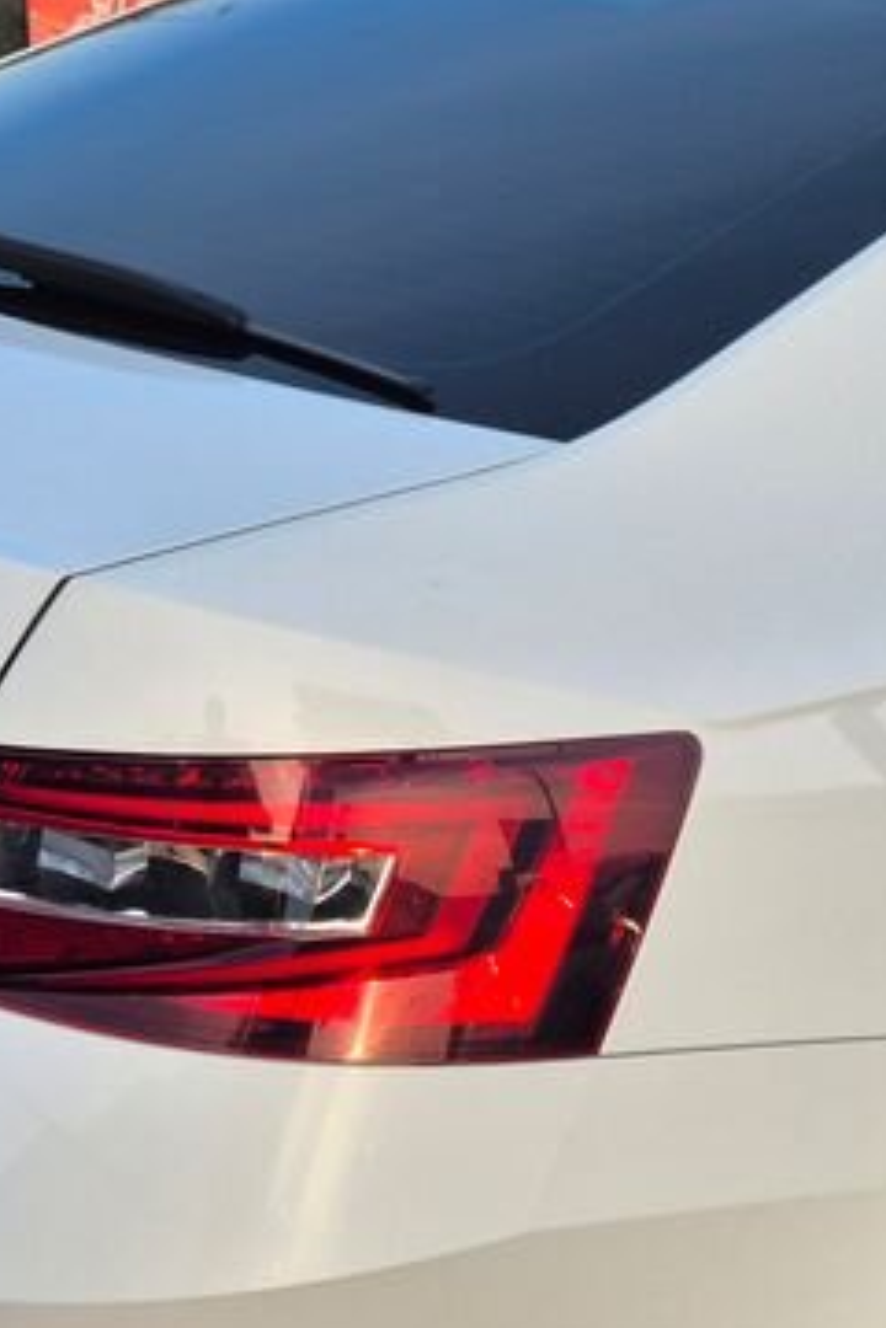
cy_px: 819
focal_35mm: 68
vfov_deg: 29.6
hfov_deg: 19.9
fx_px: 2510
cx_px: 676
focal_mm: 5.4
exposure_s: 1/445
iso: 25
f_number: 1.8
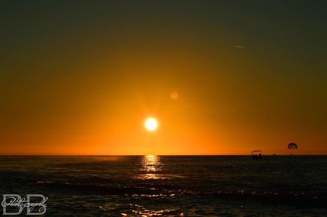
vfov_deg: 16.5
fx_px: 748
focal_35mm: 82
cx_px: 164
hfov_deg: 24.6
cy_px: 108
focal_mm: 55
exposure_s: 1/640
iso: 100
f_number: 13
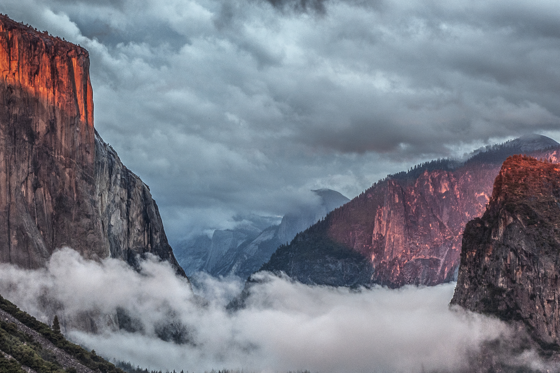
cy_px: 171
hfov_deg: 21.7
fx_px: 1461
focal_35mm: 94
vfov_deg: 14.5
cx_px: 306
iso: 800
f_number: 5
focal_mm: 55
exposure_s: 1/50
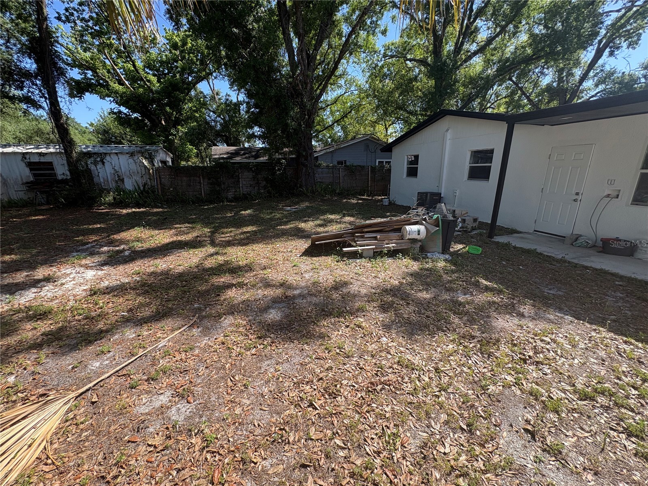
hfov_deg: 102.1
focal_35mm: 14
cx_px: 324
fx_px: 262
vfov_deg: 85.7
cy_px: 243
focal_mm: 2.22
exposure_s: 1/533
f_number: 2.2
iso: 40
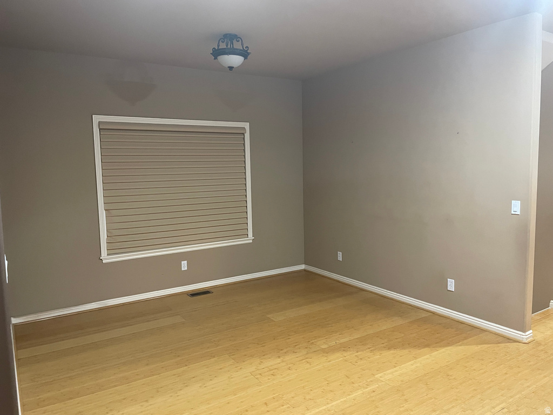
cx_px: 276
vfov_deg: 53.1
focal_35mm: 26
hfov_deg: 67.3
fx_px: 415
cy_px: 208
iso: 500
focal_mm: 4.2
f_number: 1.6
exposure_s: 1/60
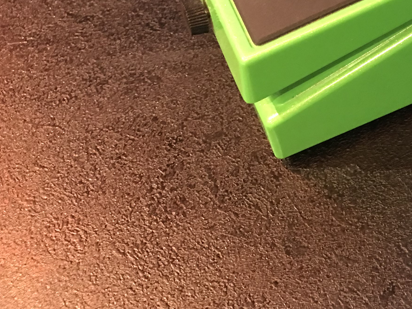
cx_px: 435
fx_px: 762
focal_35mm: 64
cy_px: 57
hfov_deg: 28.0
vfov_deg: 22.6
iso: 100
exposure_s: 1/6
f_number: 1.8
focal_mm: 3.99
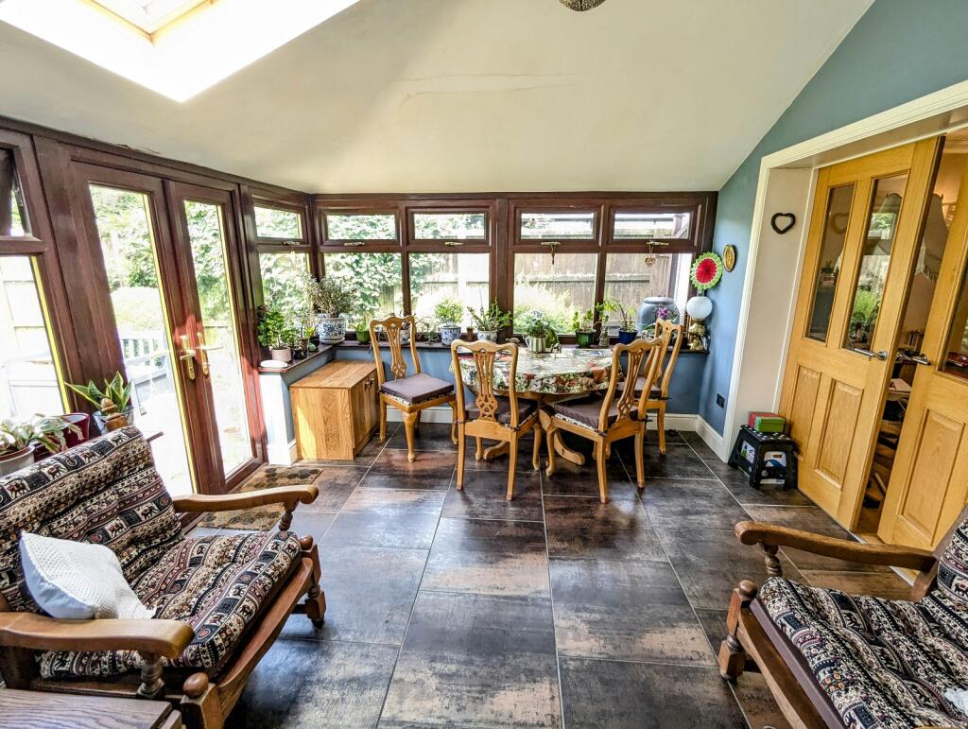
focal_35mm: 16
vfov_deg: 78.2
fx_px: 448
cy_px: 364
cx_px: 484
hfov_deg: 94.4
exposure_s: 1/60
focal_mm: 2.35
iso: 145
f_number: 2.2
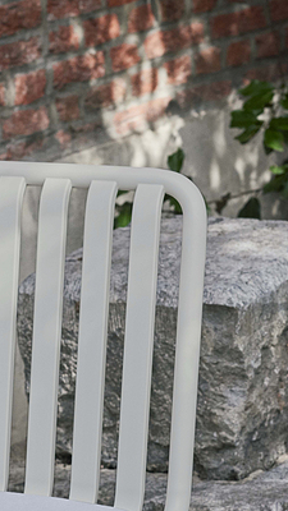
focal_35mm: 193
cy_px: 439
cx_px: 43
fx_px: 2620
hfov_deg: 6.3
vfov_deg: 11.1
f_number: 8
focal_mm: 85
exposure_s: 1/250
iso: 640
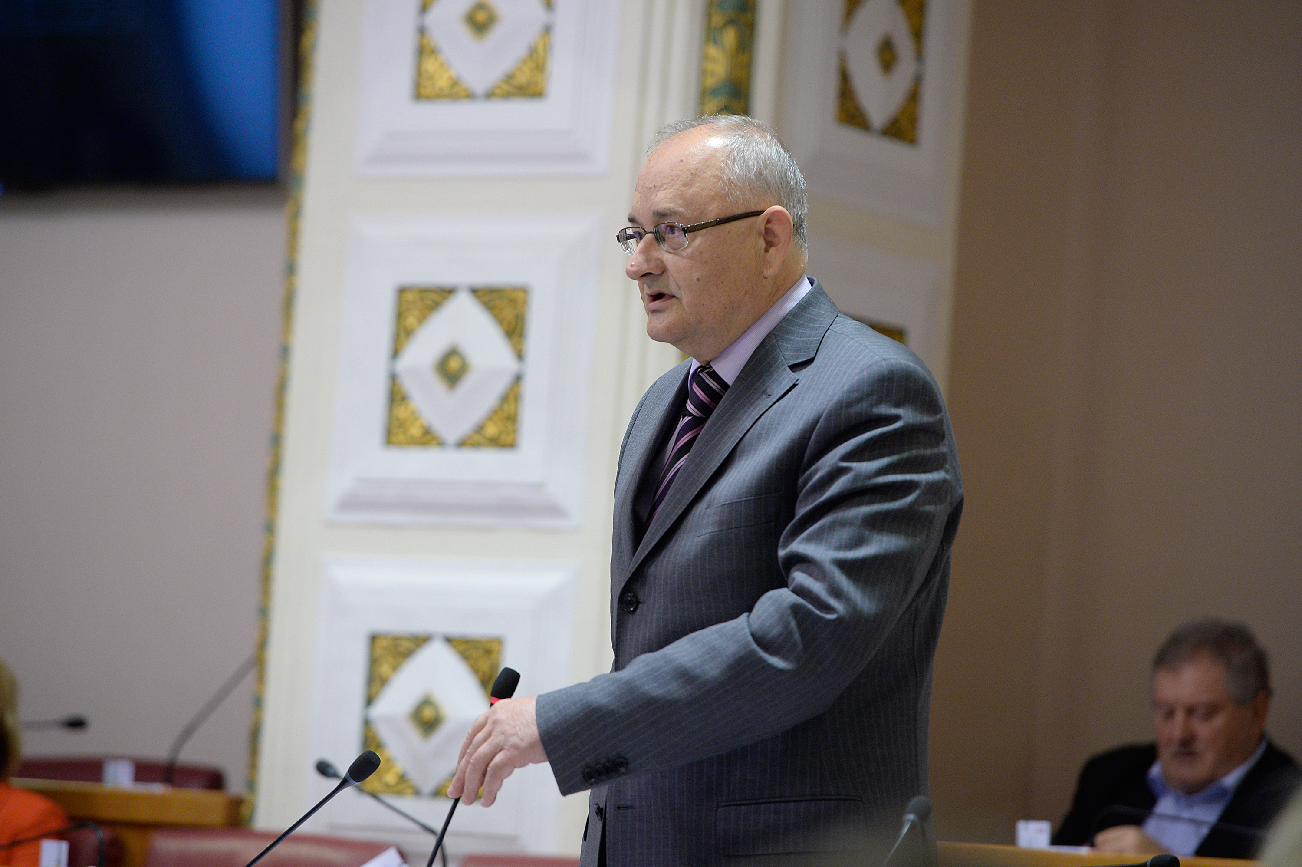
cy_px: 434
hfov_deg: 10.8
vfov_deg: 7.2
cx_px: 651
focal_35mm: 190
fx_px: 6868
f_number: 3.5
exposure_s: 1/200
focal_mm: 190
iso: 2000
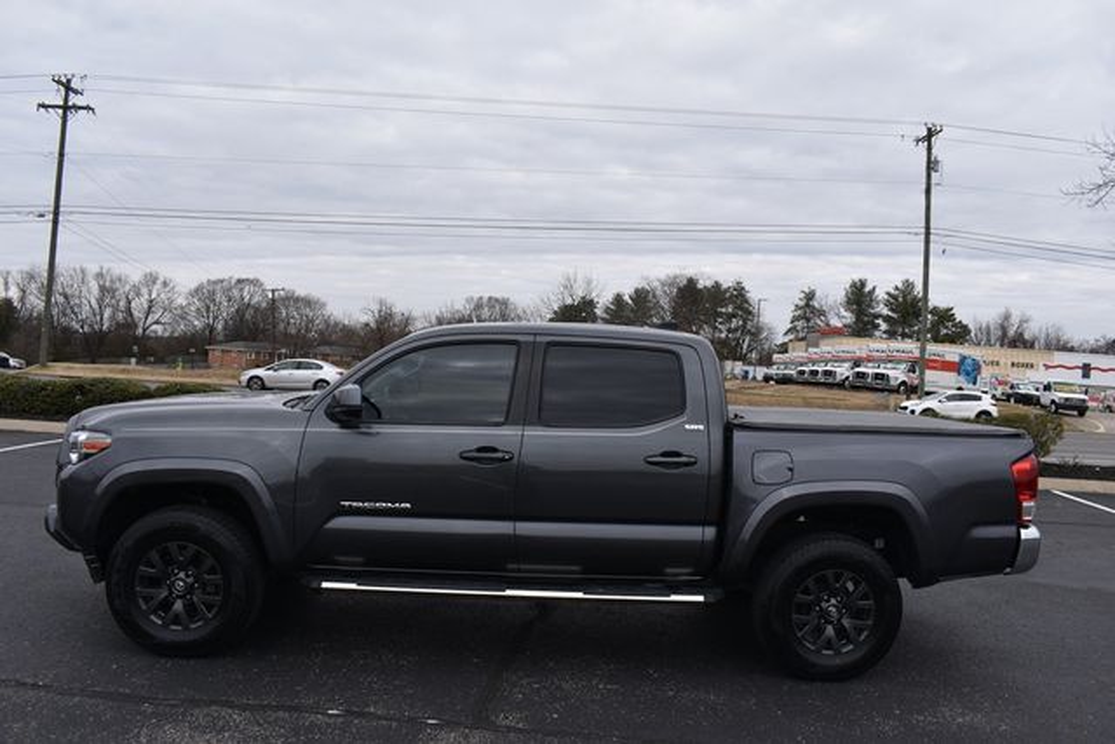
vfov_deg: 48.0
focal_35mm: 27
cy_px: 372
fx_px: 836
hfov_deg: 67.4
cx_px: 558
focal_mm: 18
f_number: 8
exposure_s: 1/250
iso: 180
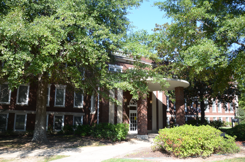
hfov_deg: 67.5
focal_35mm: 27
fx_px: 183
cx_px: 122
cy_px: 81
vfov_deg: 47.7
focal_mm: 18
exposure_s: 1/250
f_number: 6.3
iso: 200
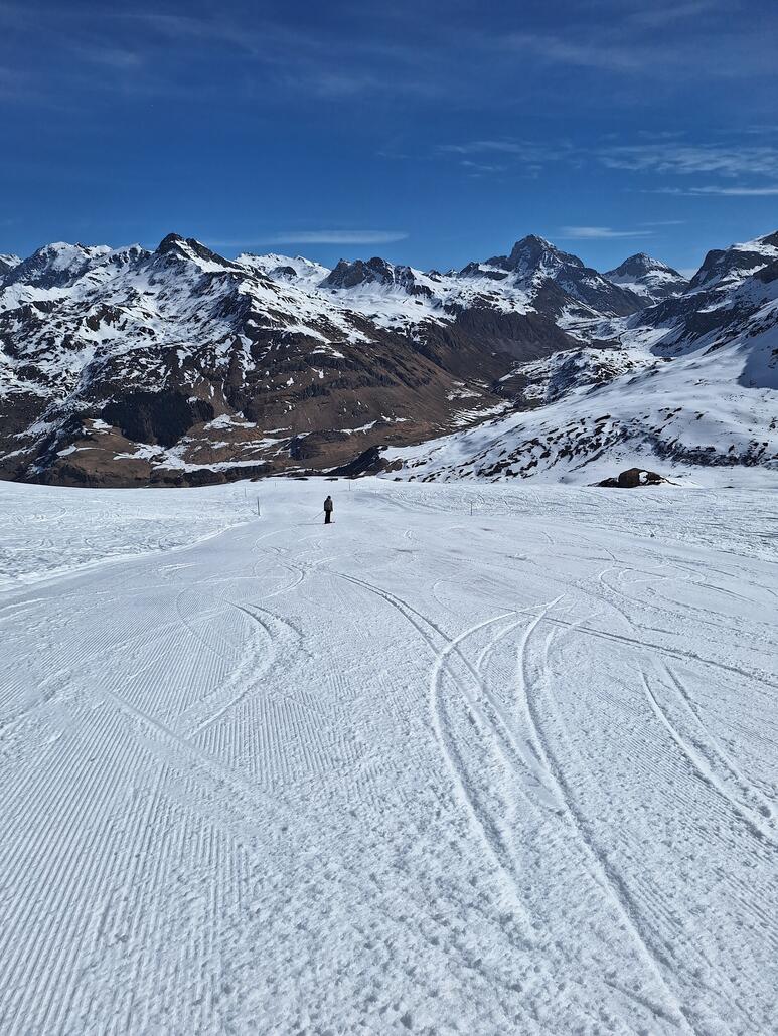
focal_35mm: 23
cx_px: 389
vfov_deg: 73.9
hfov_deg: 58.9
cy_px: 518
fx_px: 689
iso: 40
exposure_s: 1/8000
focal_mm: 5.54
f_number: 1.8
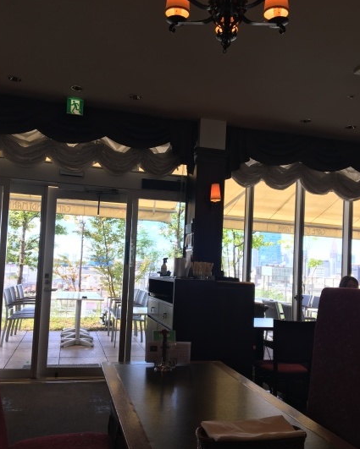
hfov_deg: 45.8
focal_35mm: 32
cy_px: 252
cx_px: 178
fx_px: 426
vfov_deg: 55.5
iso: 25
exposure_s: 1/120
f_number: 2.2
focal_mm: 4.15
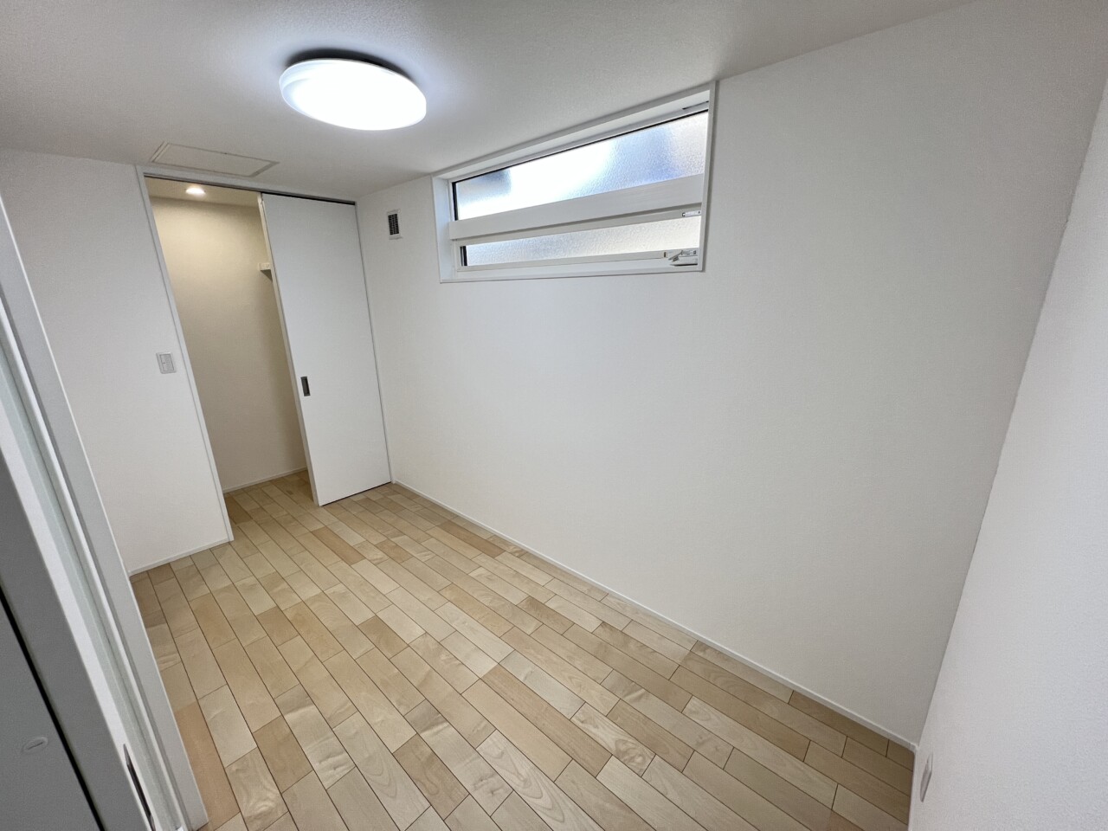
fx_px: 416
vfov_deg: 89.9
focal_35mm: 13
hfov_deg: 106.2
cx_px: 554
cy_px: 416
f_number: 1.8
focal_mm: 1.57
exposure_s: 1/120
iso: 80
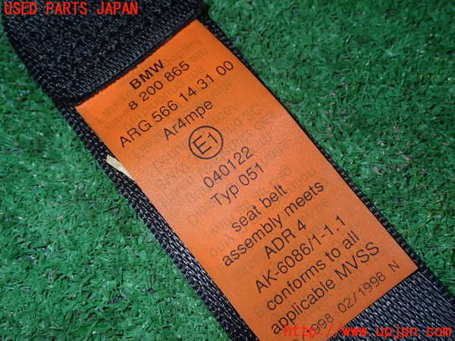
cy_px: 170
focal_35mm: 47
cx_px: 228
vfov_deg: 30.9
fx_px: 618
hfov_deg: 40.4
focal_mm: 8.4
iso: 200
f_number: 13
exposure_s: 1/50
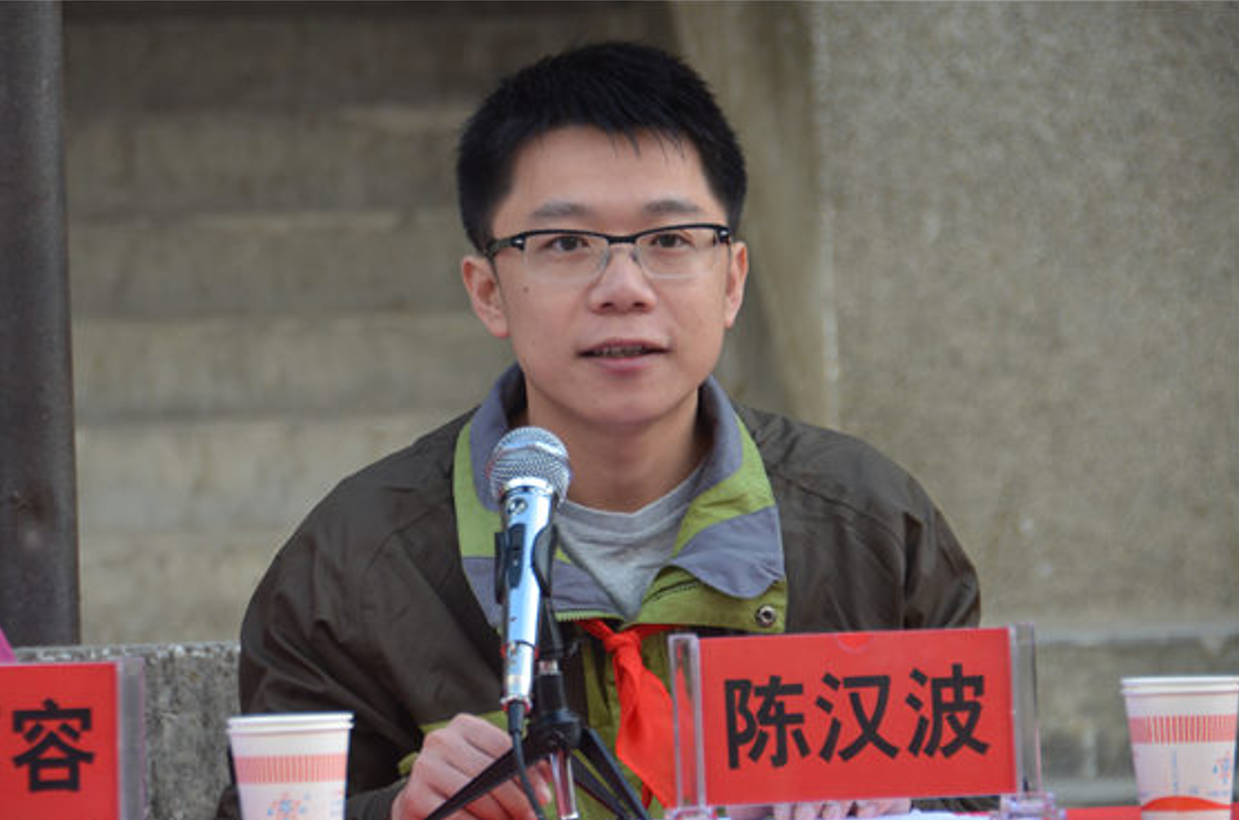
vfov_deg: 6.3
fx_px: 7504
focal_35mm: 219
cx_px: 579
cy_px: 440
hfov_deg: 9.4
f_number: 5.6
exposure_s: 1/500
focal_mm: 135
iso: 800
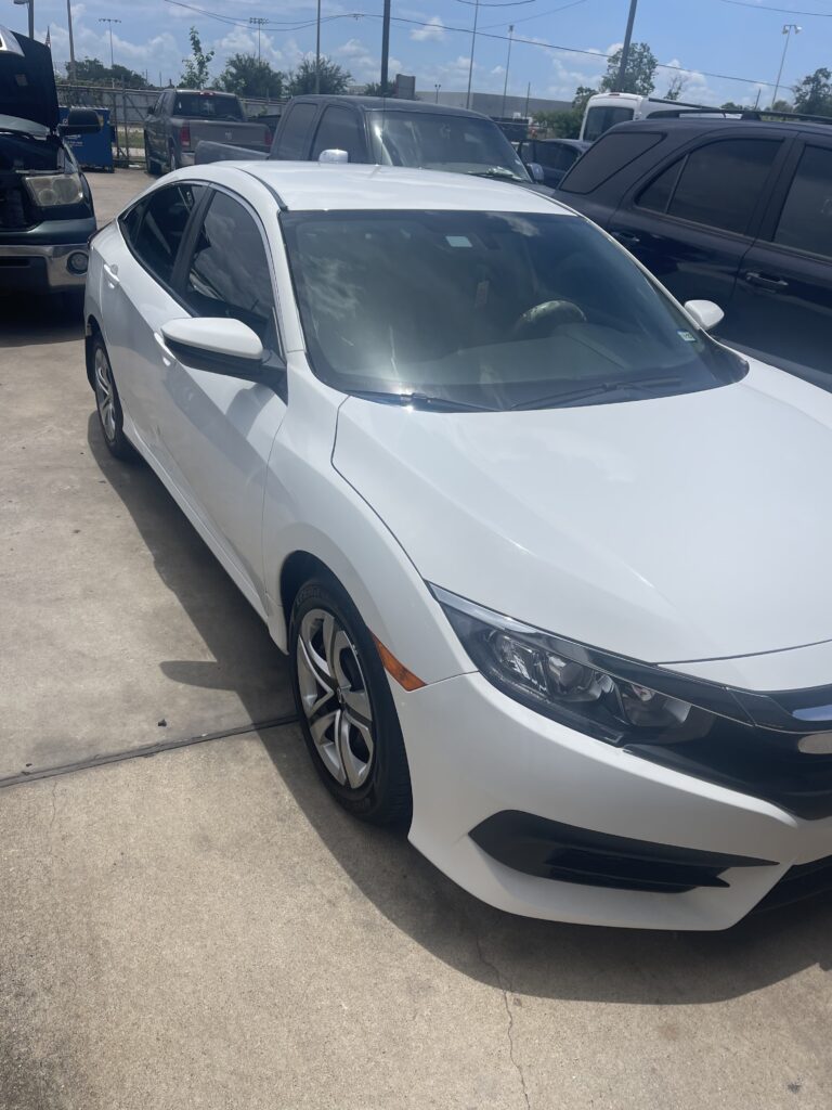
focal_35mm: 25
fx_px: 801
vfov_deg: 69.4
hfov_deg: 54.9
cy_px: 555
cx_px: 416
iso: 32
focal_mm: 5.1
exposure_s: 1/8547
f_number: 1.6
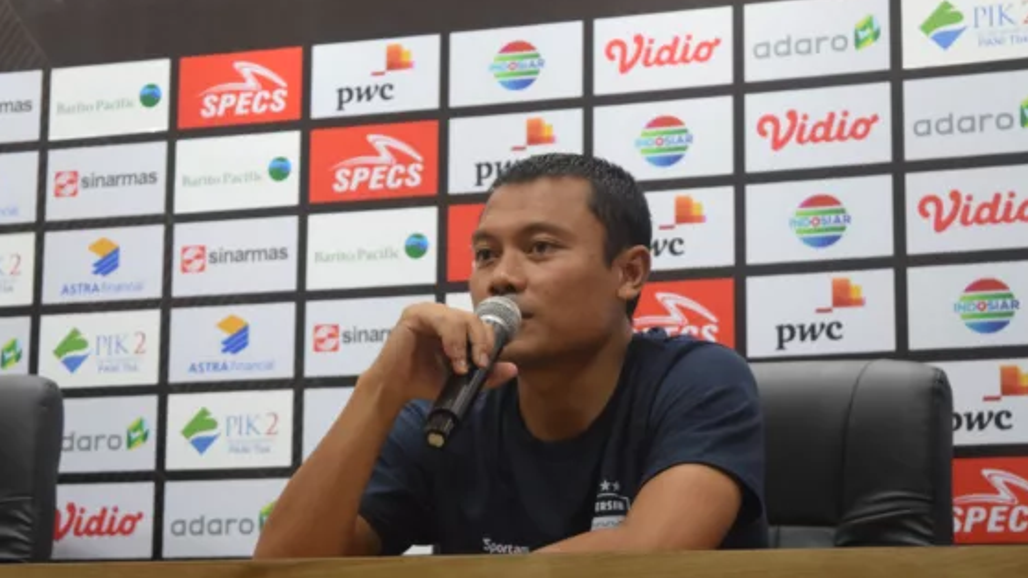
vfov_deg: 13.8
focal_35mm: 88
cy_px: 312
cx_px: 513
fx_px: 2386
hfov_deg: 24.3
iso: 3200
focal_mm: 55
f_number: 5.6
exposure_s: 1/60
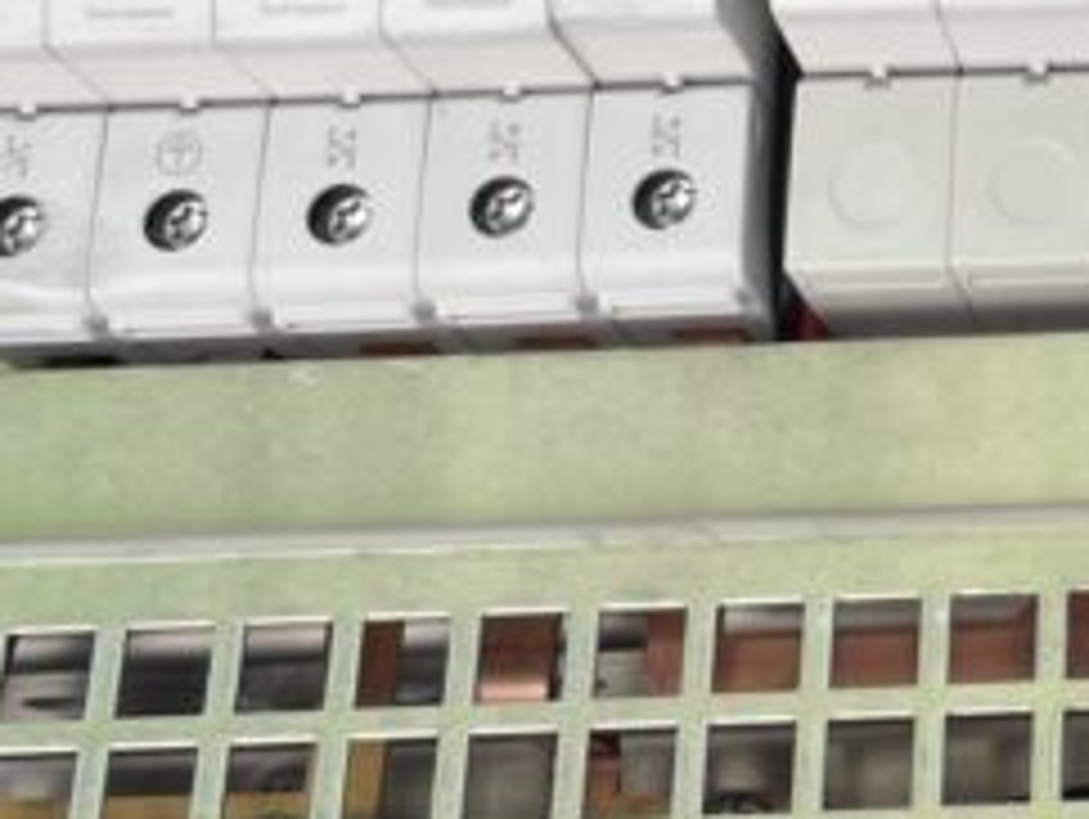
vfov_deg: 13.1
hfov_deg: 16.3
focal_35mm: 110
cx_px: 1620
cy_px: -216
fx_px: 3464
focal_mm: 4.2
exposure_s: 1/256
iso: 32
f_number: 1.6
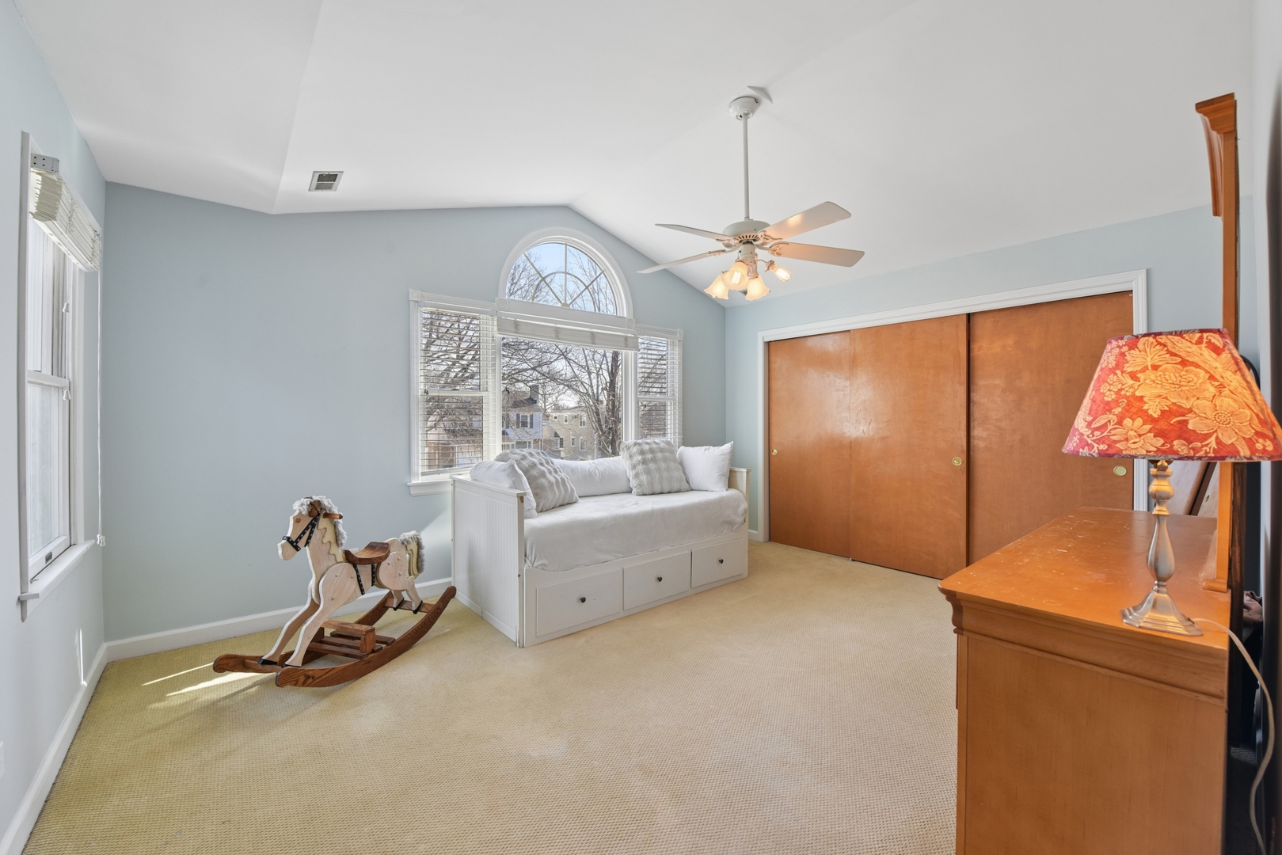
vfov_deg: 81.2
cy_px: 428
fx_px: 499
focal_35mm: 14
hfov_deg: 104.2
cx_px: 641
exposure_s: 1/50
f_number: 8
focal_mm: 14
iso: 400
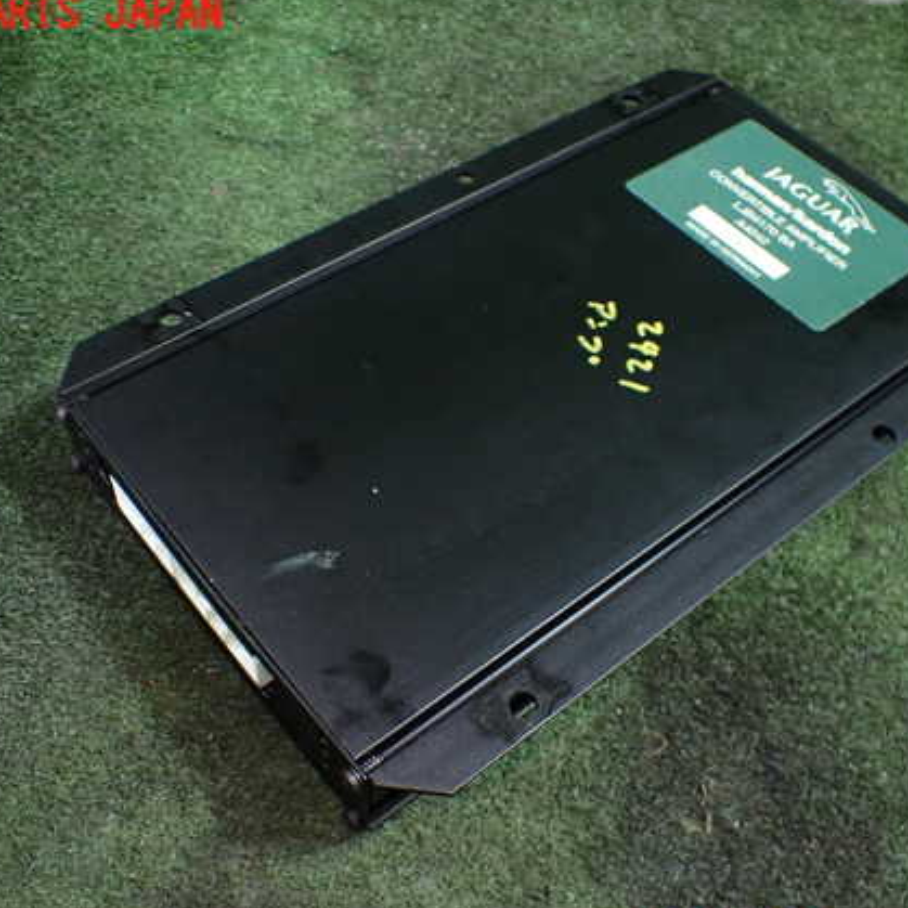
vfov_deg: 43.8
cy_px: 475
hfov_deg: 43.8
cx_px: 479
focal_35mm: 38
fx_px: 1128
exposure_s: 1/80
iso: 800
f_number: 2.3
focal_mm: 5.4
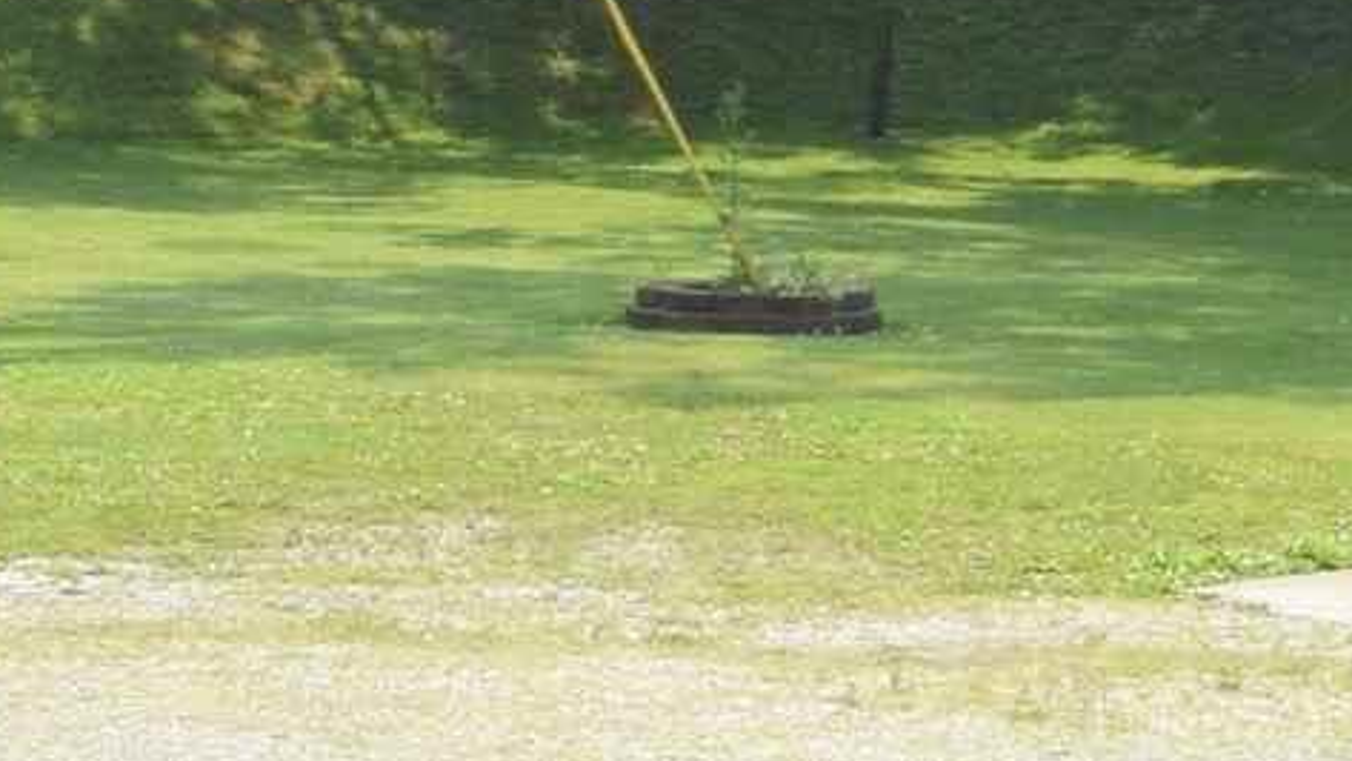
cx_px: 1335
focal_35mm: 214
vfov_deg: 5.6
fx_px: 7686
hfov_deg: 10.0
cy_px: -318
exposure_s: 1/250
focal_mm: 21
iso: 220
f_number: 8
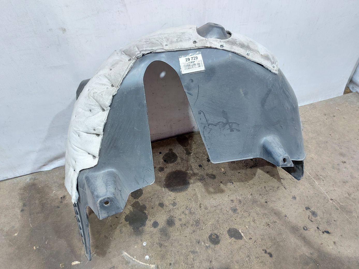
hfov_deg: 71.6
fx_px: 249
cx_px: 180
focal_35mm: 24
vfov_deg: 56.8
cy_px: 134
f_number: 1.8
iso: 250
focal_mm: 5.23
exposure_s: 1/25
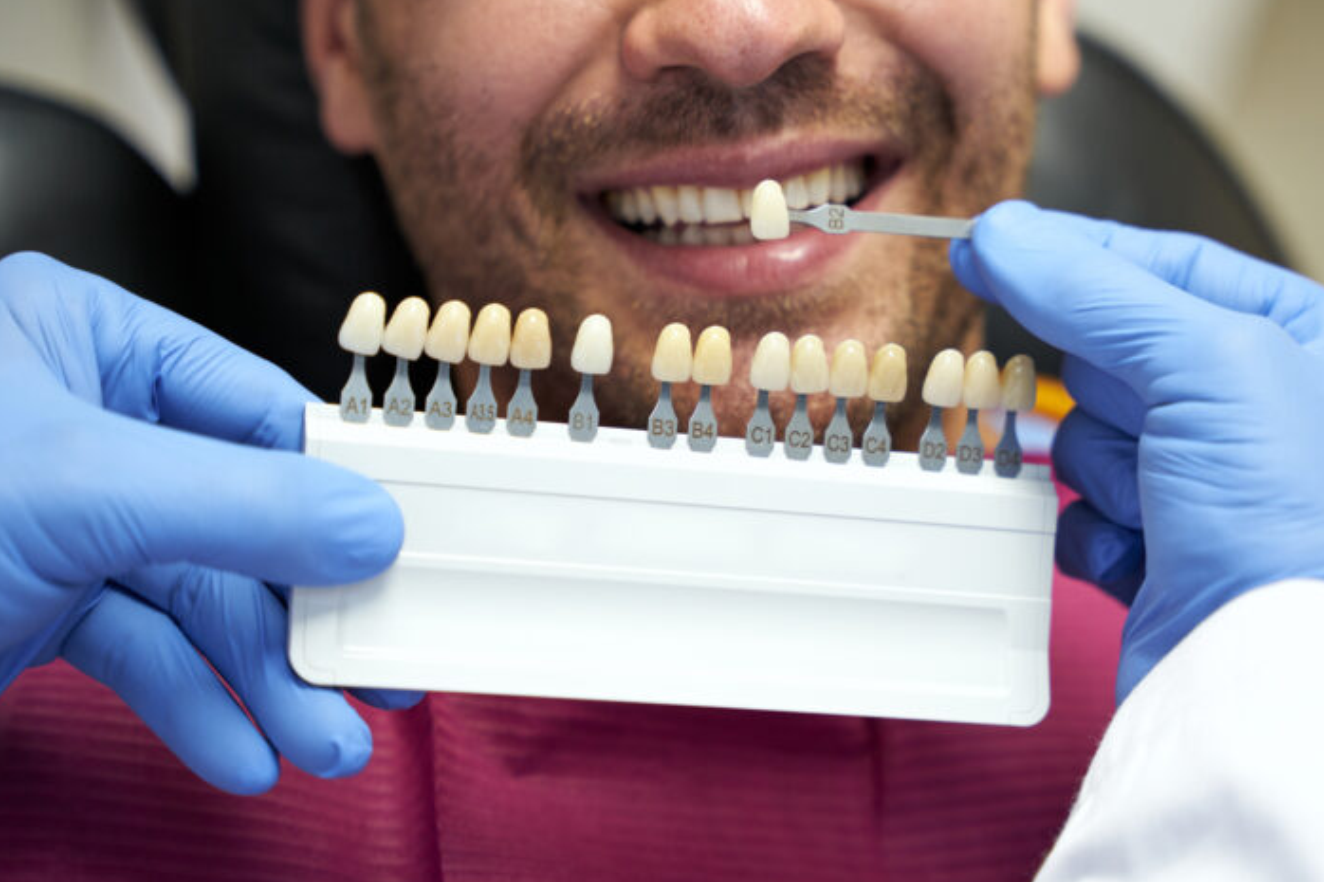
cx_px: 708
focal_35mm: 77
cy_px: 432
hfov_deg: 26.3
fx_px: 2831
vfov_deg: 17.7
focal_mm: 70
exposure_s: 1/250
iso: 320
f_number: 3.2
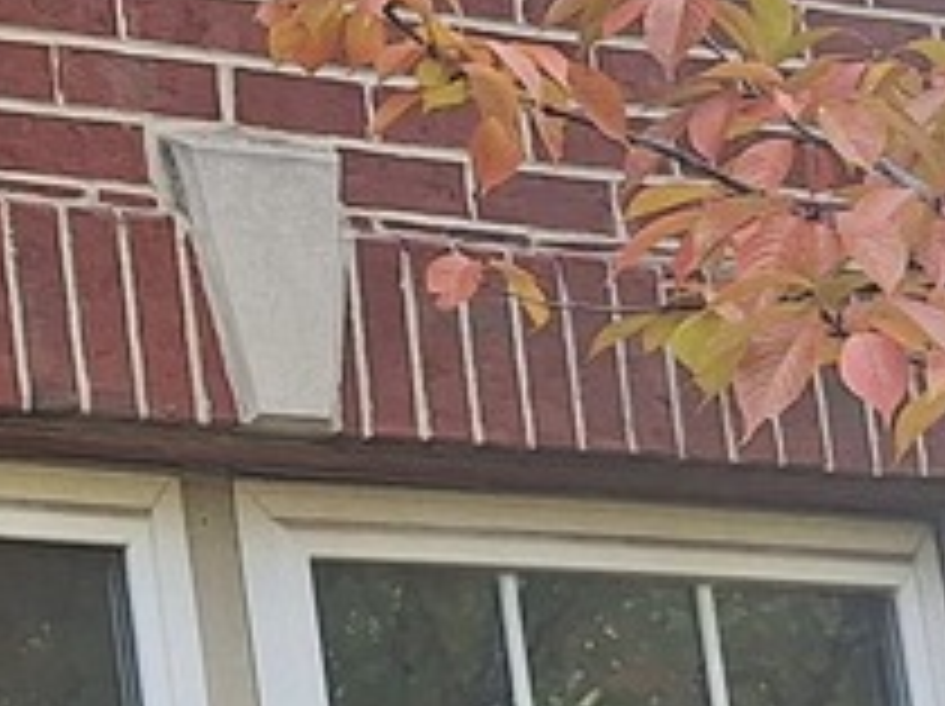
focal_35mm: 158
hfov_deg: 11.4
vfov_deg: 9.4
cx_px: -909
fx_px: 4308
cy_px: 346
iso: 40
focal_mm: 5.54
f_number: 1.8
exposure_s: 1/712
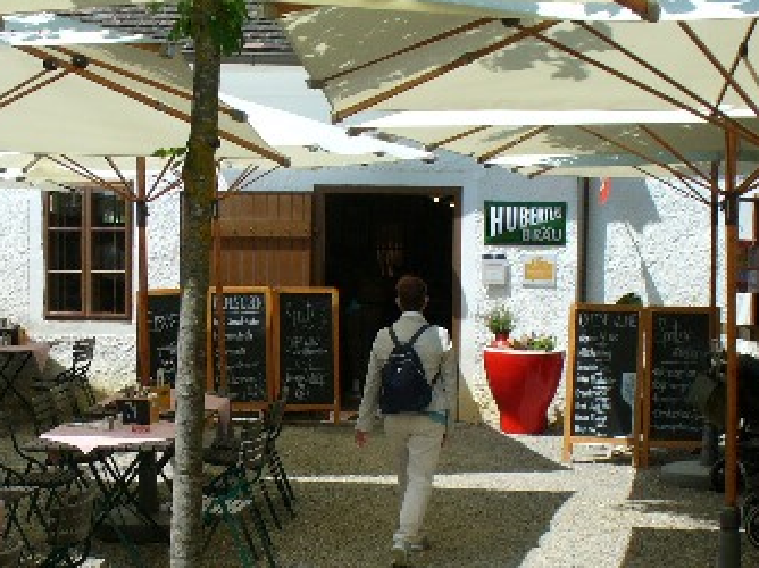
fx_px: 1556
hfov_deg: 27.4
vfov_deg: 20.5
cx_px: 320
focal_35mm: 71
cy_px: 425
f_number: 5.6
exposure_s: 1/320
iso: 80
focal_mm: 6.1
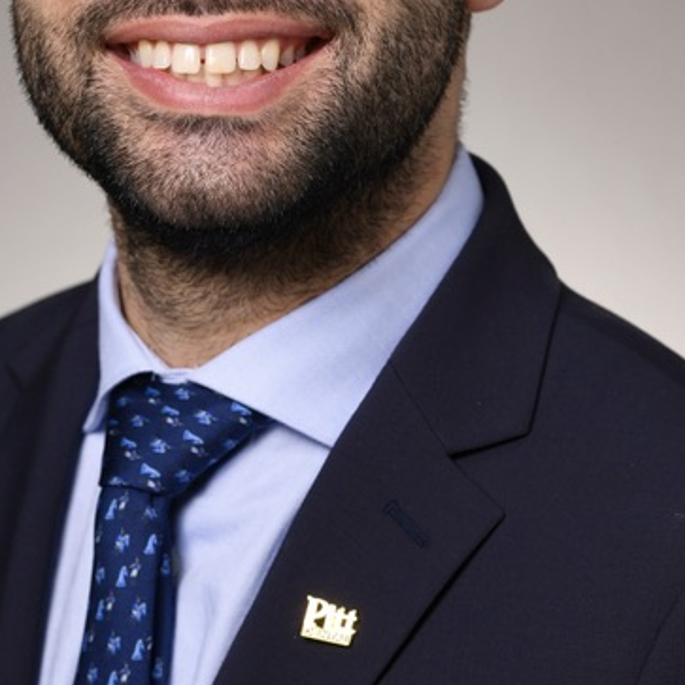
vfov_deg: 5.9
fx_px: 6605
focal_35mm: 295
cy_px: 247
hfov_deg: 5.9
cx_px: 189
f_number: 5
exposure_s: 1/100
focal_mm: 116
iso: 250
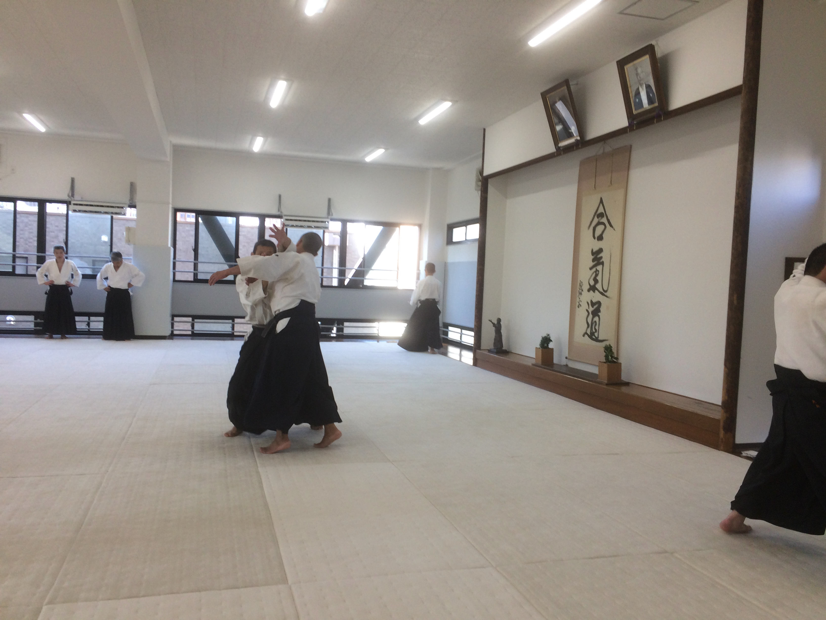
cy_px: 310
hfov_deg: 61.7
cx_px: 413
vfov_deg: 48.2
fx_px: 692
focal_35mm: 29
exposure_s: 1/120
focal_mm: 4.15
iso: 64
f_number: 2.2
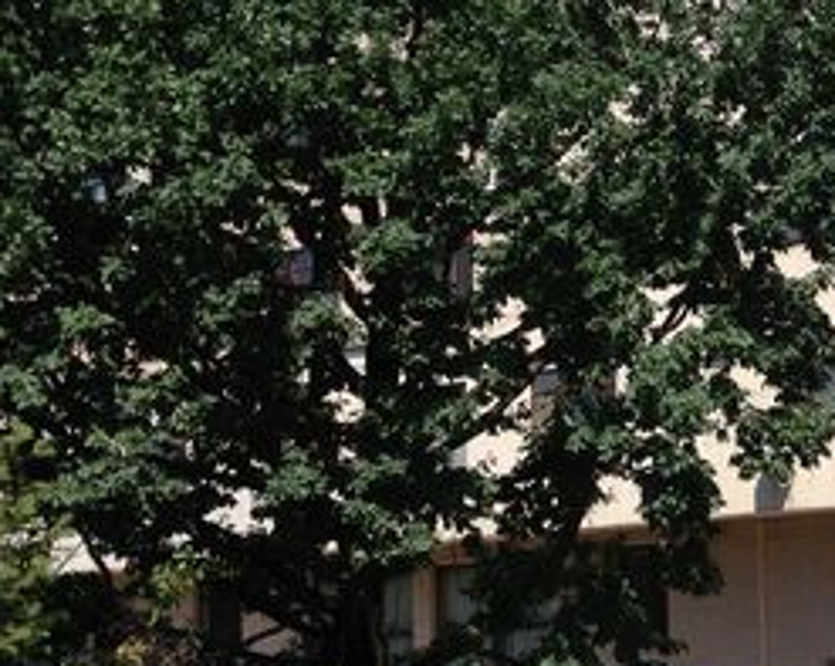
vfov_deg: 16.3
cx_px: 1051
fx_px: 2320
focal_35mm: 94
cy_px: 426
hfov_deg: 19.0
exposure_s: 1/1466
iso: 50
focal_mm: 4.13
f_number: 2.4
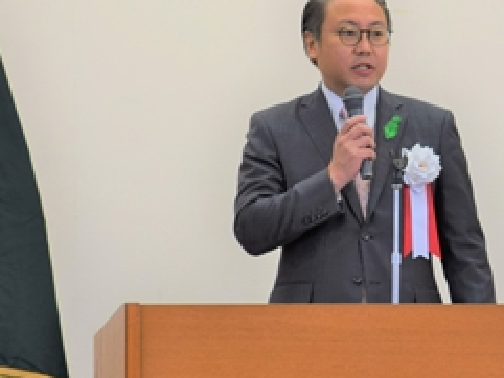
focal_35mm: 389
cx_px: 337
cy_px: 116
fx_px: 5667
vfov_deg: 3.8
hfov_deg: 5.1
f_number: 5.6
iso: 400
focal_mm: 130
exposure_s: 1/80
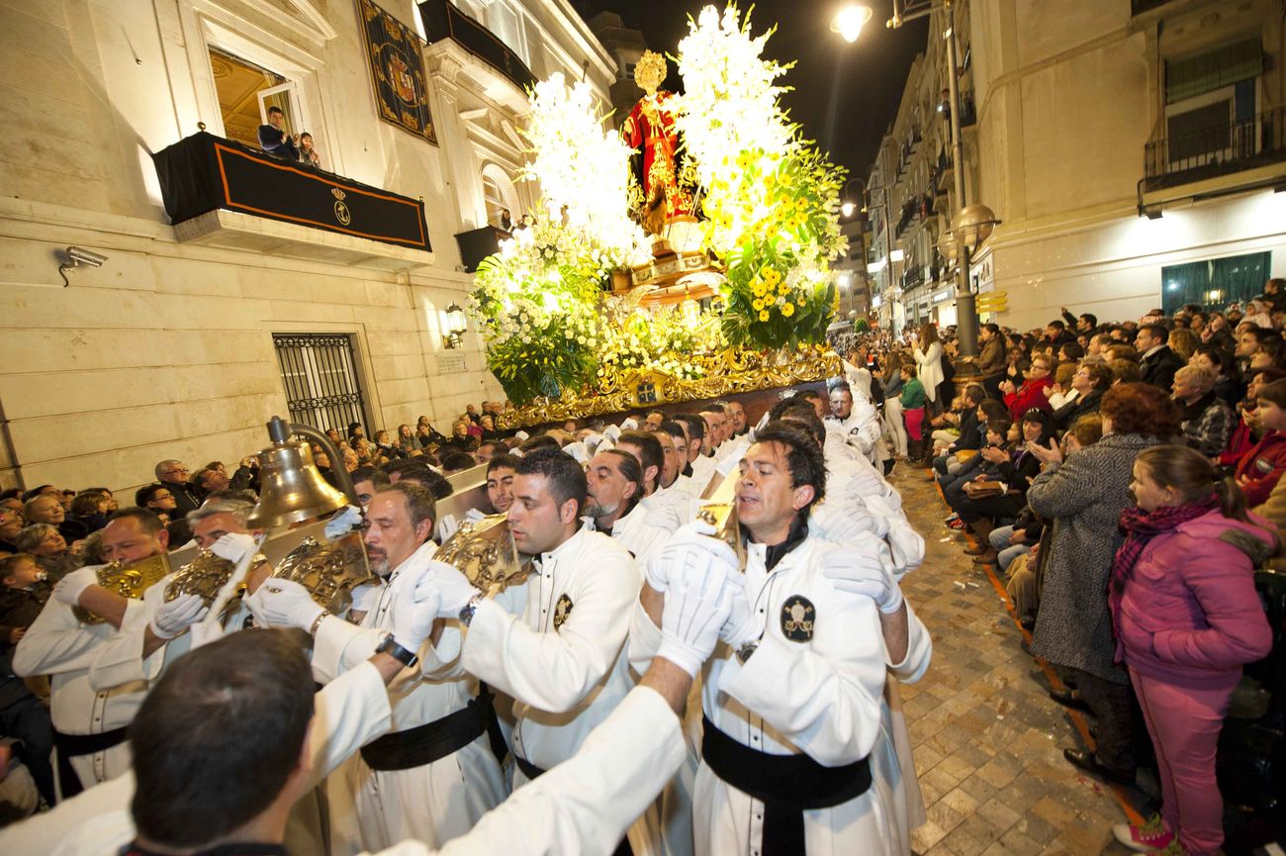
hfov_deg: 104.3
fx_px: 500
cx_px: 643
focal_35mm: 14
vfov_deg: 81.1
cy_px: 428
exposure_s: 1/40
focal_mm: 14
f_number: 3.2
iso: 800
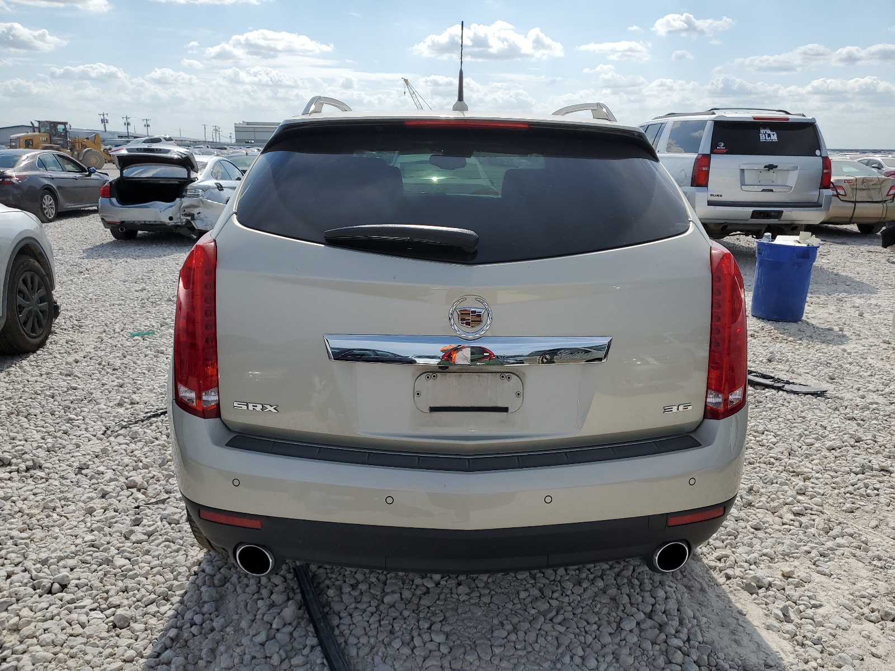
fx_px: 672
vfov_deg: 53.1
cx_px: 448
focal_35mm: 26
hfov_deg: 67.3
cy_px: 336
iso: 50
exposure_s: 1/5000
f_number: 1.5
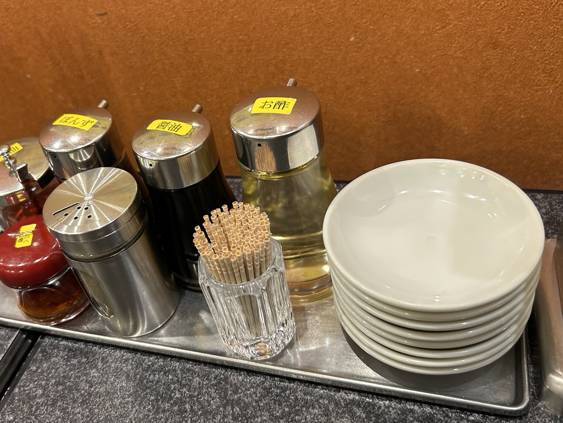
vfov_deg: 41.8
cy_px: 215
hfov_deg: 53.5
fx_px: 553
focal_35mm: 34
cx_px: 223
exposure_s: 1/50
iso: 100
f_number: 1.5
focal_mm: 5.7
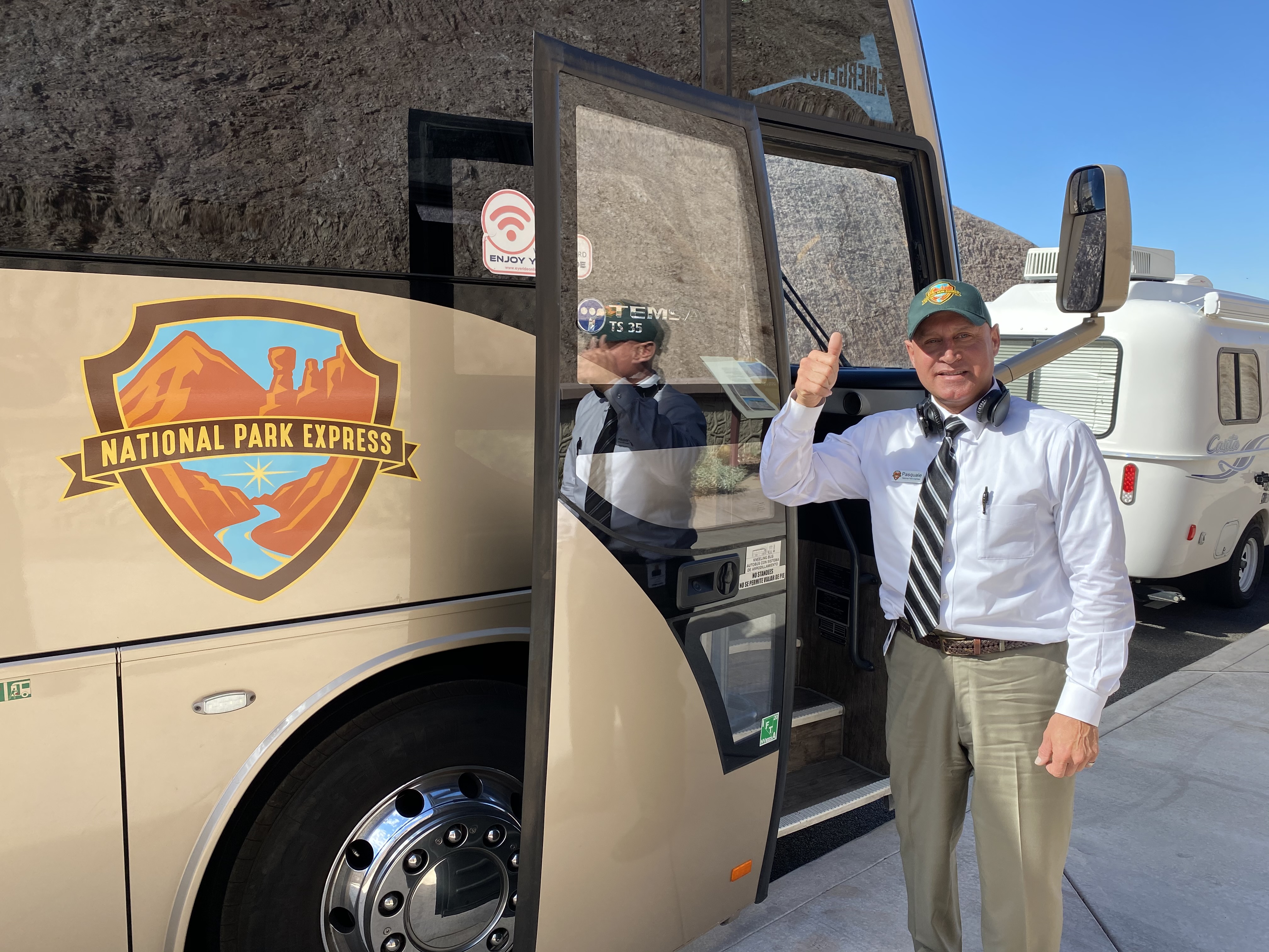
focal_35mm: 26
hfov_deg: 67.3
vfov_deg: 53.1
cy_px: 476
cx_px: 634
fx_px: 953
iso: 32
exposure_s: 1/1136
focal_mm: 4.25
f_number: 1.8
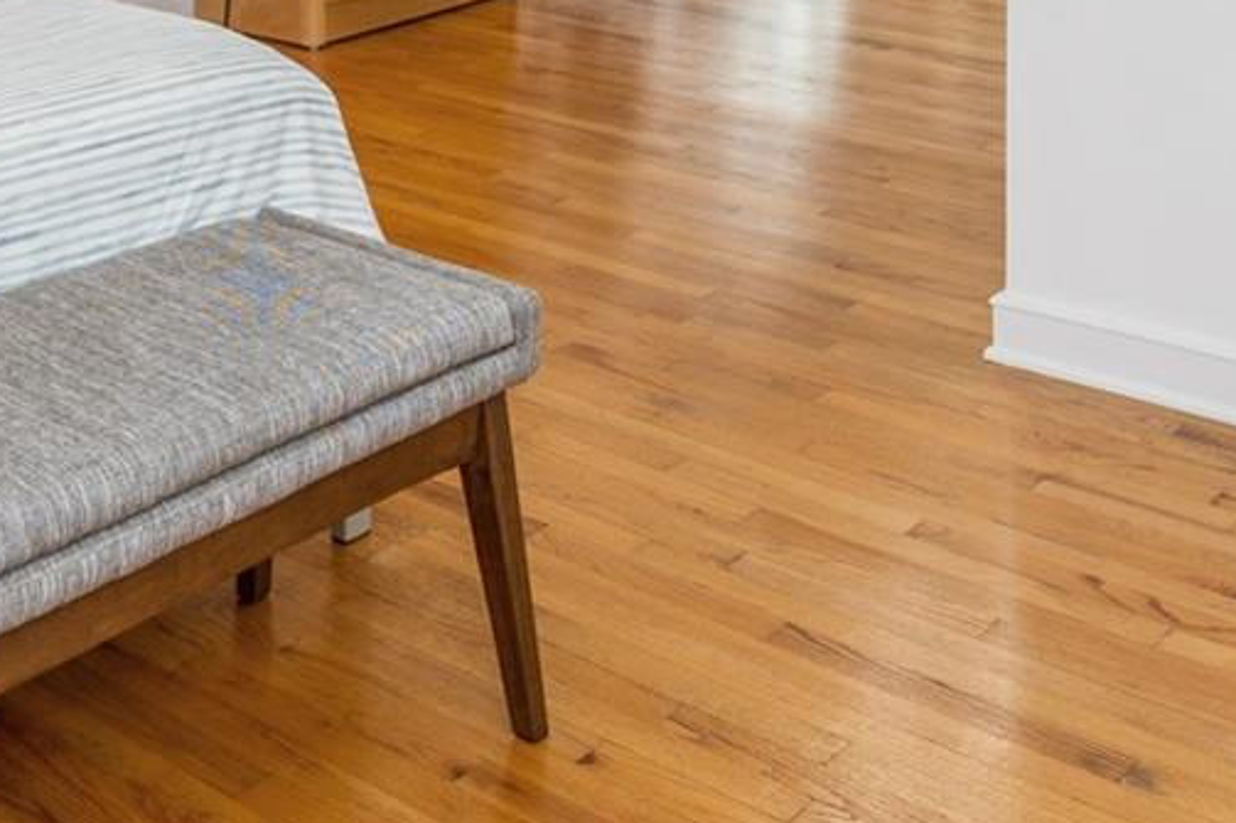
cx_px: 359
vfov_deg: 20.5
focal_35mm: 57
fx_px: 1956
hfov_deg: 34.5
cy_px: -398
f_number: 11
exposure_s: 1/4
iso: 200
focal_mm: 14
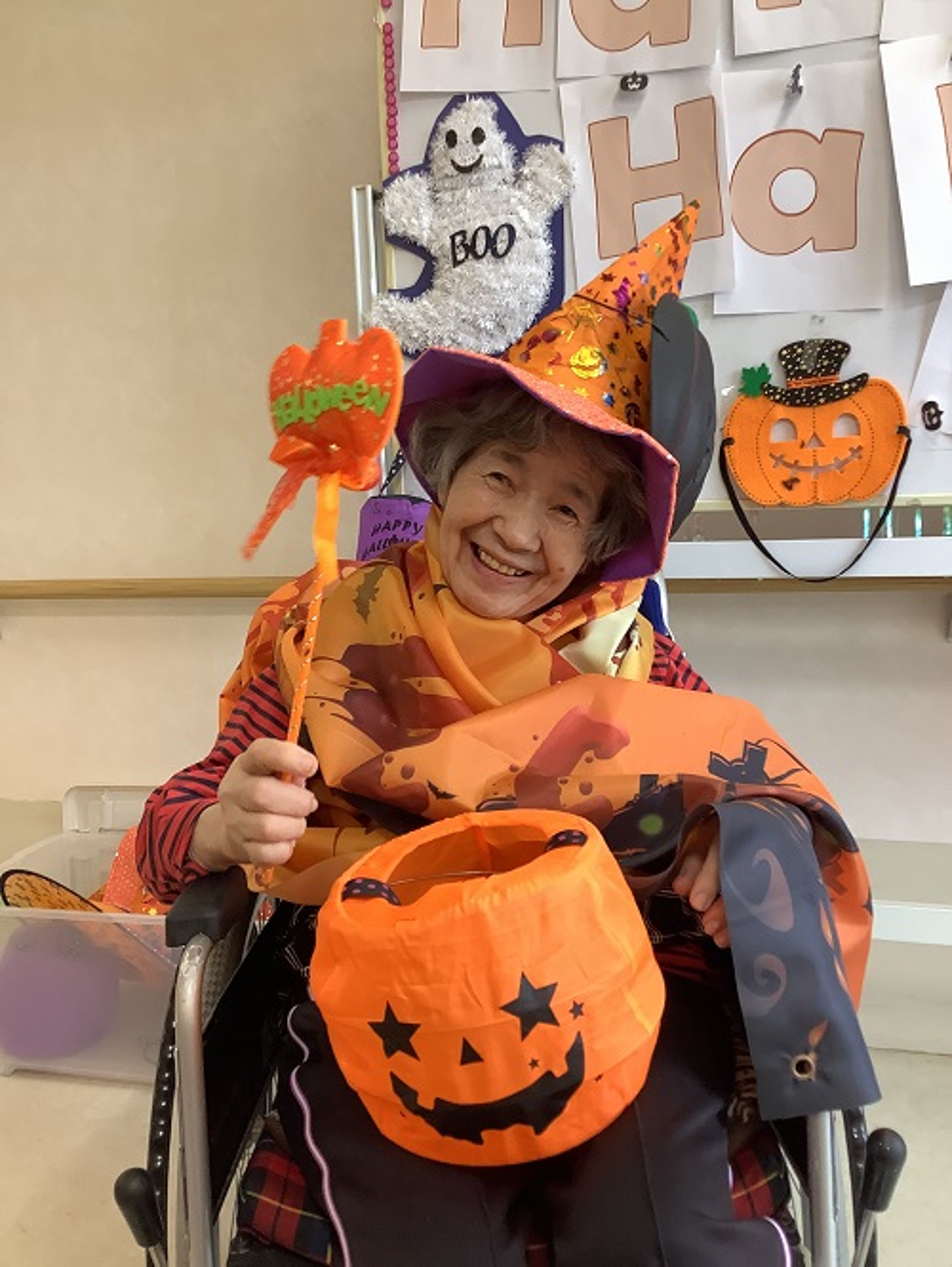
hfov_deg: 45.5
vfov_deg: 58.3
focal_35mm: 31
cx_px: 476
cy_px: 634
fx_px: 1136
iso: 100
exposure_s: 1/60
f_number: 2.4
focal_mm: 3.3
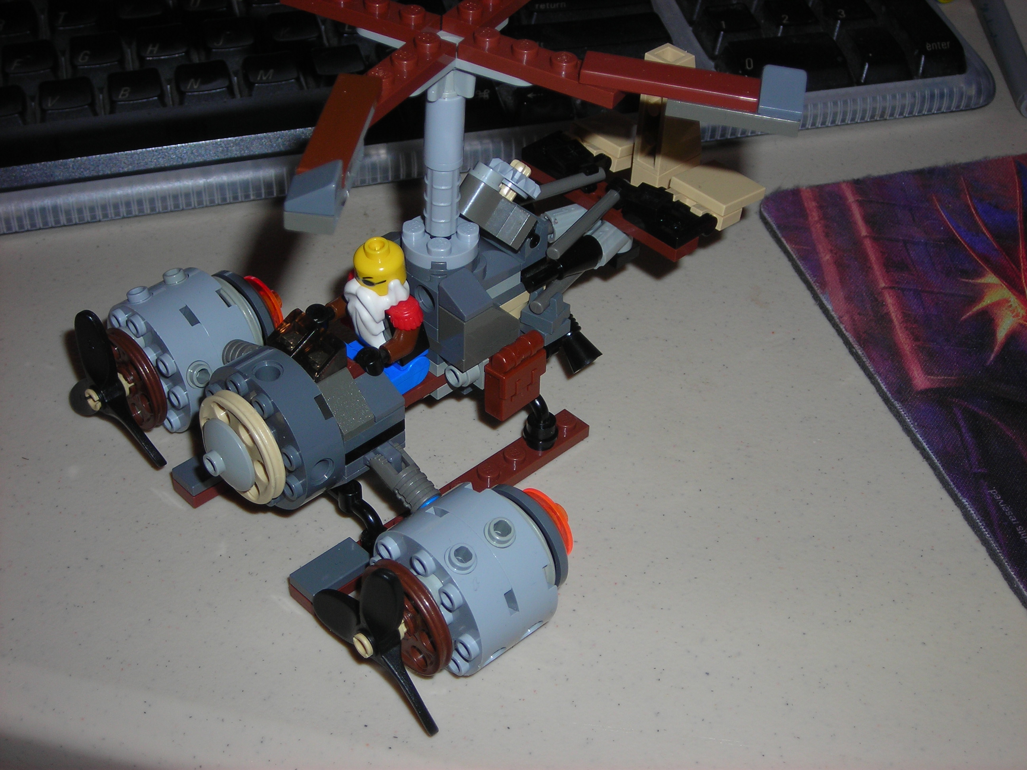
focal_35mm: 55
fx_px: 1632
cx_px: 514
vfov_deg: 26.6
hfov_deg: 34.9
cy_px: 385
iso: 50
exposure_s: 1/60.1
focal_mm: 9.1
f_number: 3.6
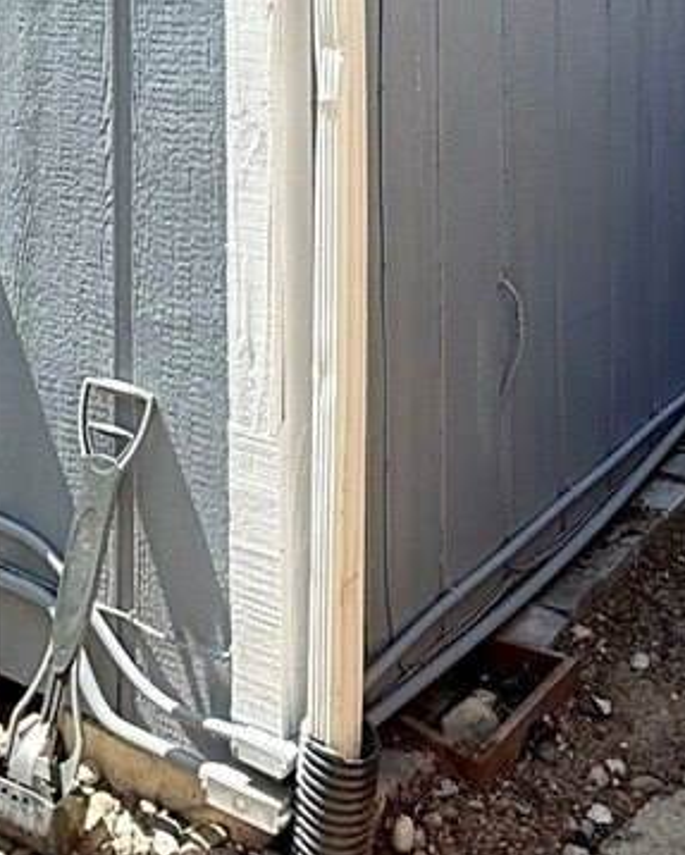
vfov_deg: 27.6
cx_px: 19
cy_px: -139
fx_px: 1544
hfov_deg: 24.0
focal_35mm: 61
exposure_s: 1/631
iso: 50
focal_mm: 2.22
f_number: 2.2
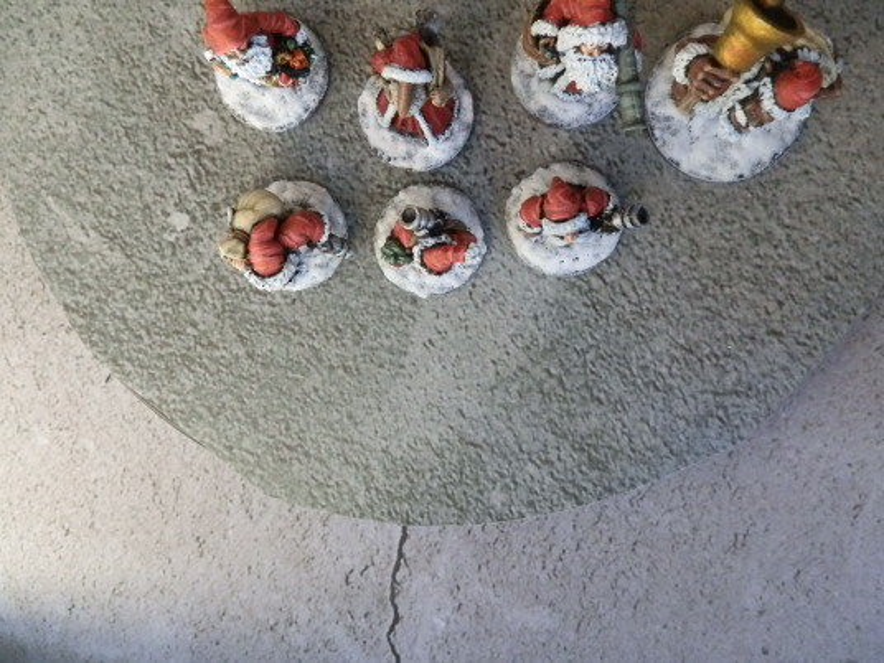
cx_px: 442
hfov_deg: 63.4
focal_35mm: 28
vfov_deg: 49.7
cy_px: 332
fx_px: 715
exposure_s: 1/200
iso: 400
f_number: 3.1
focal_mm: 5
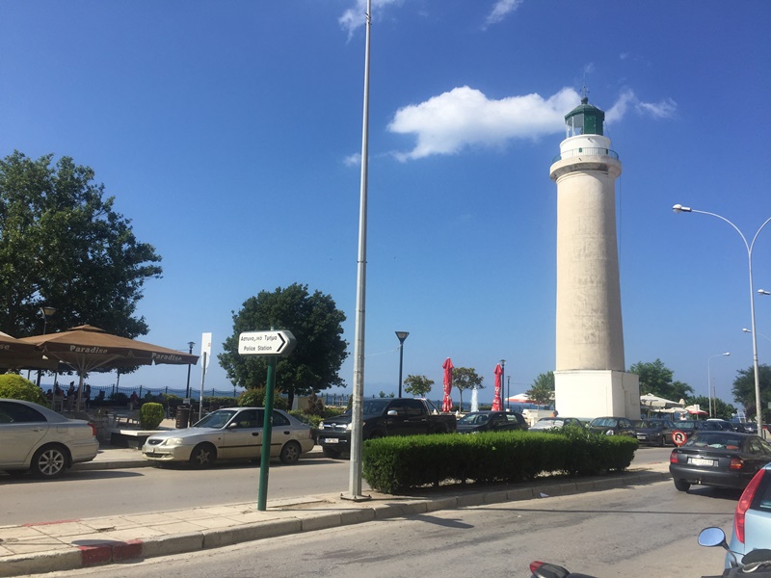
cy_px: 289
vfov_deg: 48.2
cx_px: 386
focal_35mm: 29
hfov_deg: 61.7
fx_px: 646
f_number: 2.2
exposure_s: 1/2639
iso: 32
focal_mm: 4.15
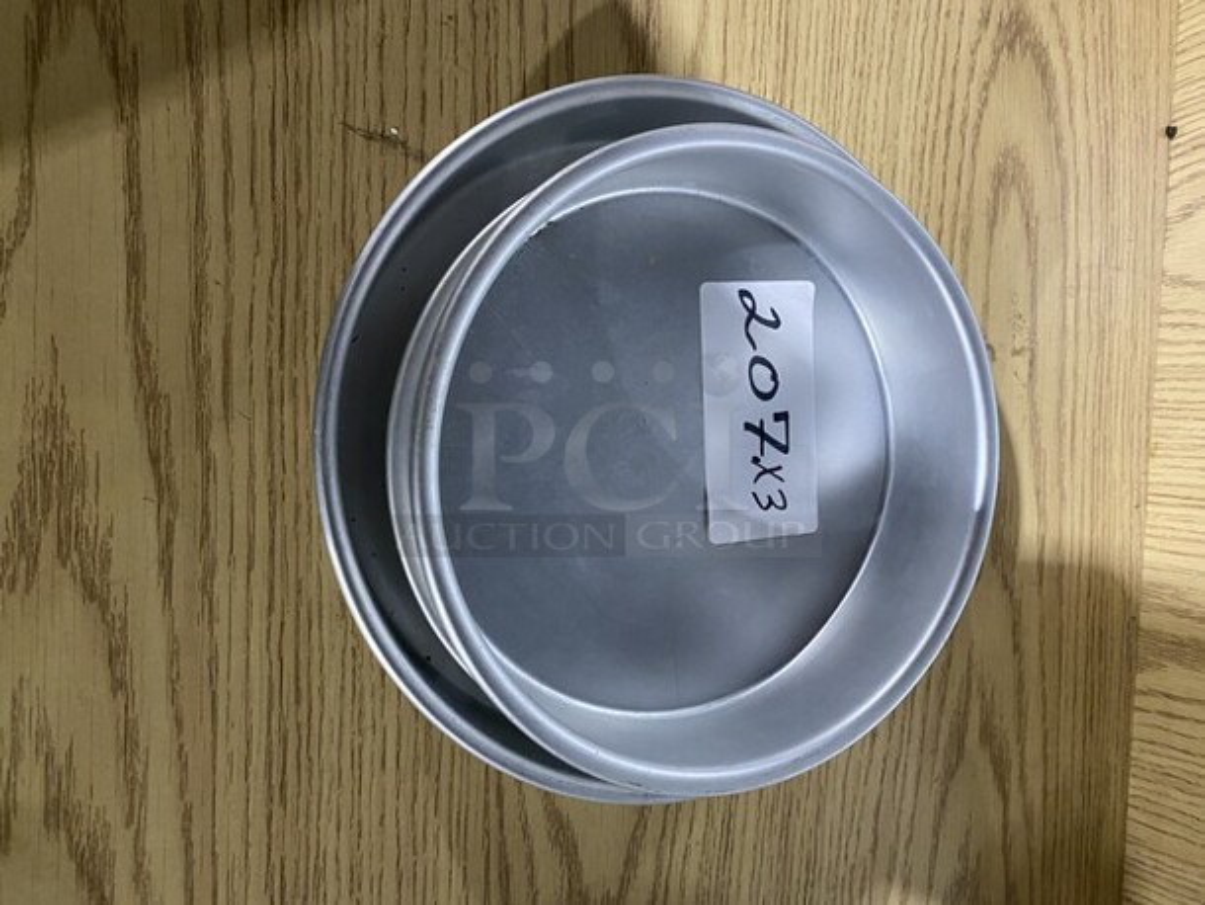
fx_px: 905
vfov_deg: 53.1
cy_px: 452
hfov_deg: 67.3
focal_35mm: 26
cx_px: 602
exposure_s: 1/59
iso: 500
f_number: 1.8
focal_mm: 4.25
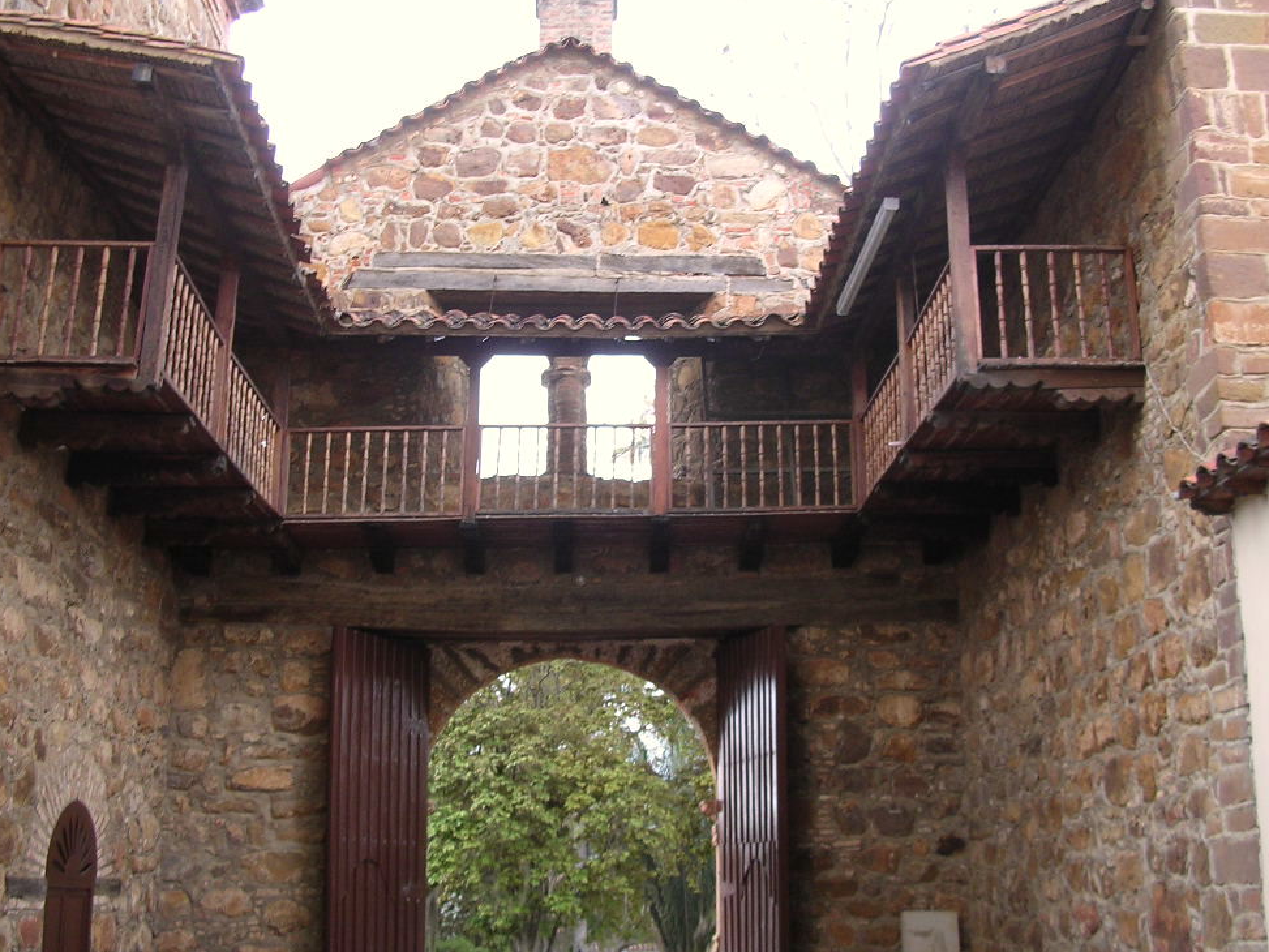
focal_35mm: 40
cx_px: 622
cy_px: 473
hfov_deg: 46.8
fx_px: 1467
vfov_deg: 36.0
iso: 100
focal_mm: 5.8
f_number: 2.8
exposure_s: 1/41.4
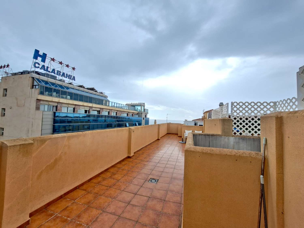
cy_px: 114
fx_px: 114
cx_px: 152
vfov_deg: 89.9
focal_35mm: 13
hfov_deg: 106.2
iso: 40
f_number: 2.2
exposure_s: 1/100
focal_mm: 1.74
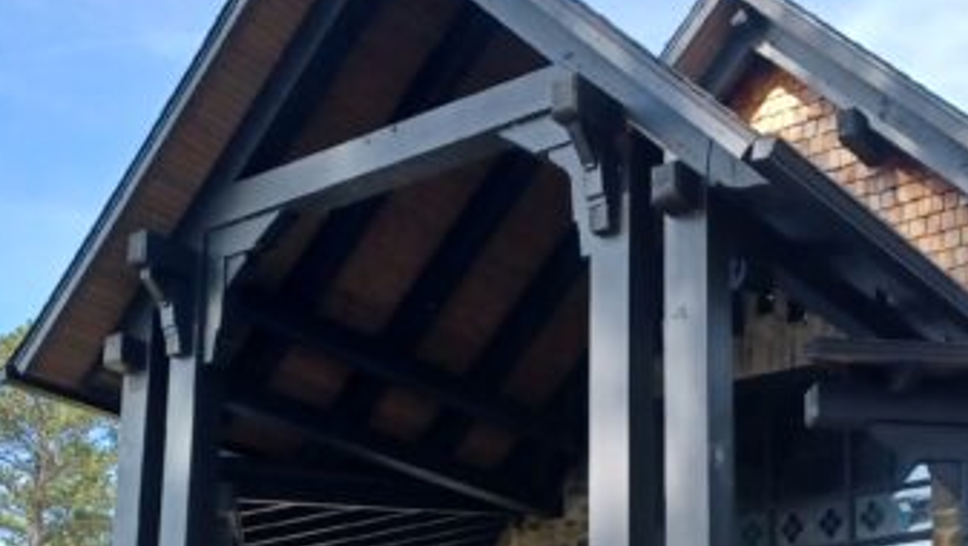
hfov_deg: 33.8
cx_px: 531
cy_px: 601
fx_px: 1592
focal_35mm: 62
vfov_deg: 18.7
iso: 32
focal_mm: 4.6
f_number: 1.8
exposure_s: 1/275
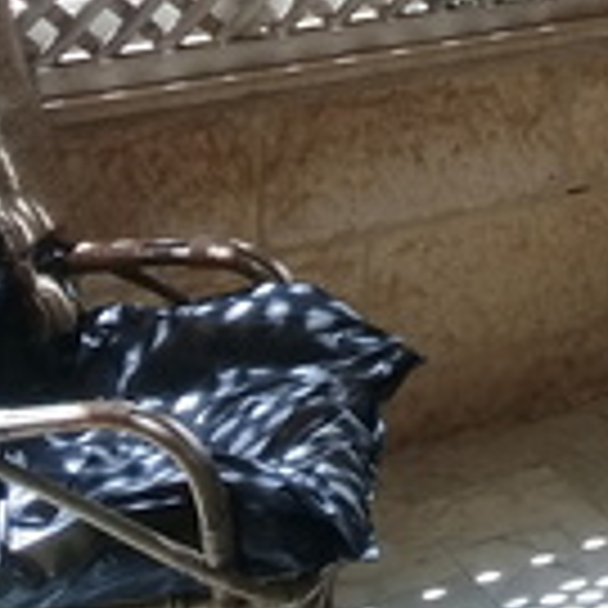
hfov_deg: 17.5
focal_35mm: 93
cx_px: 804
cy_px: -142
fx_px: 1848
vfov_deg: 17.7
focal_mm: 3.3
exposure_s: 1/300
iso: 50
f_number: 2.2
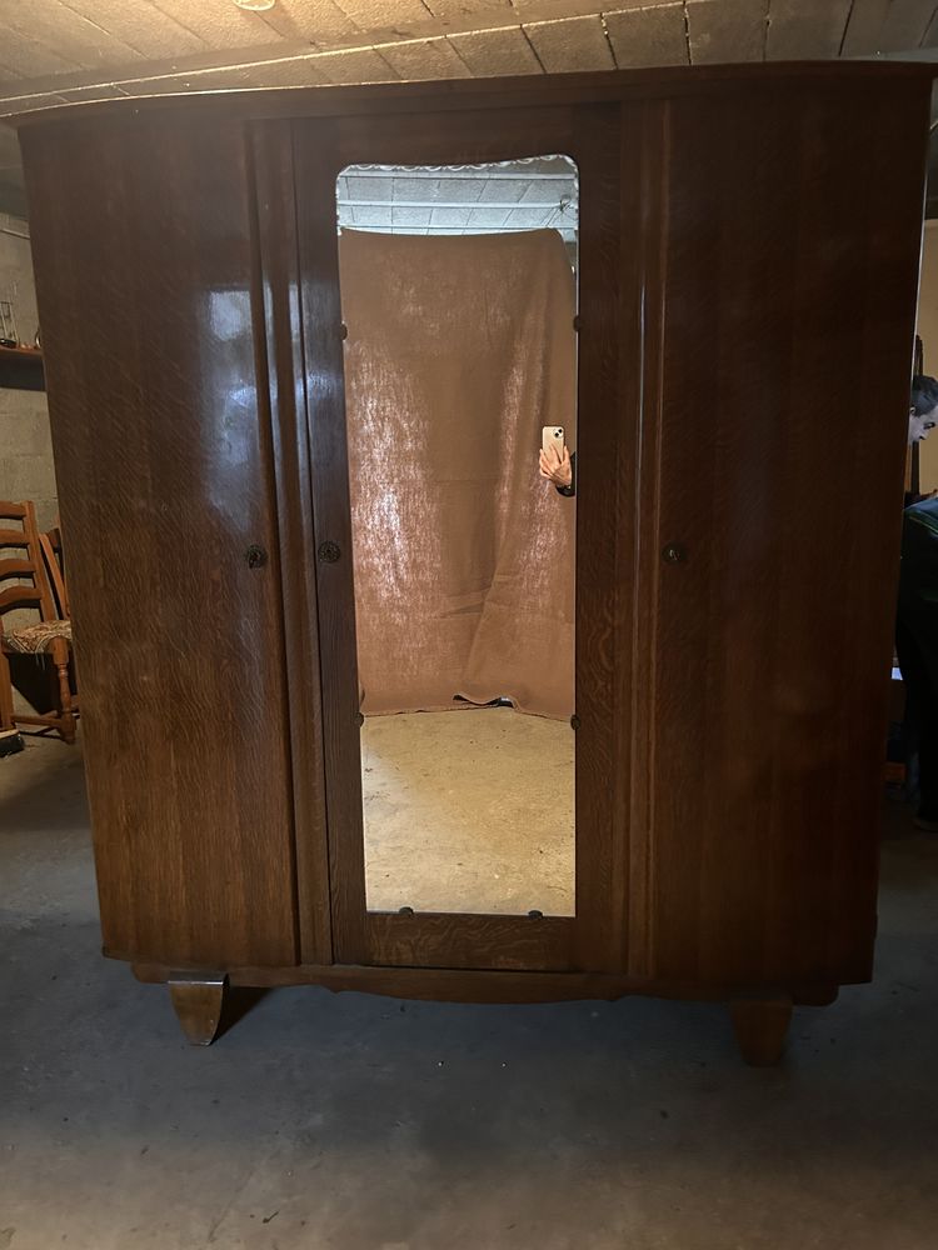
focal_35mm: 26
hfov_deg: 53.1
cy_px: 625
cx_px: 469
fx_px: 939
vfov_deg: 67.3
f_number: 1.5
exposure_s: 1/25
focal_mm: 5.7
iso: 640
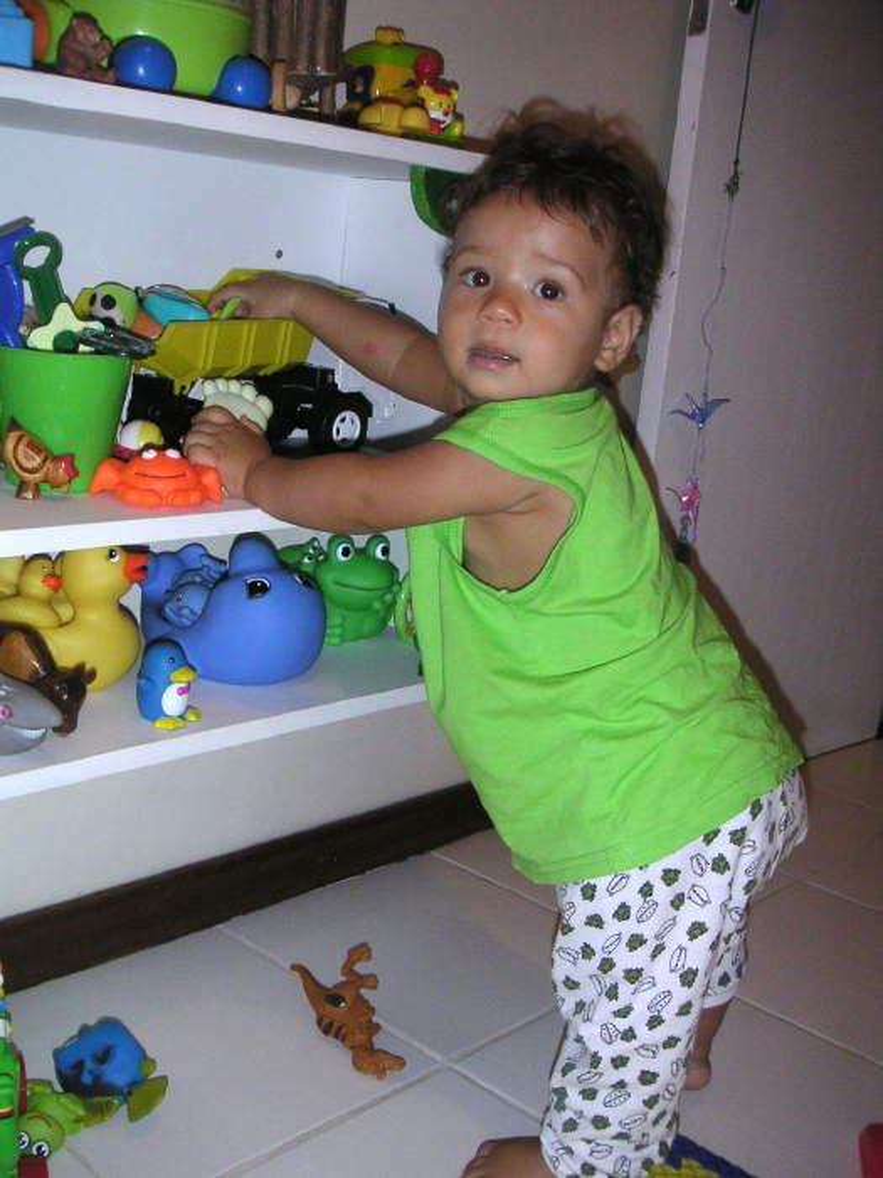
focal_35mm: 38
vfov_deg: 49.0
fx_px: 1292
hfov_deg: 37.7
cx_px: 442
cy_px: 589
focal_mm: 6
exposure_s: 1/45
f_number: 2.8
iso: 160
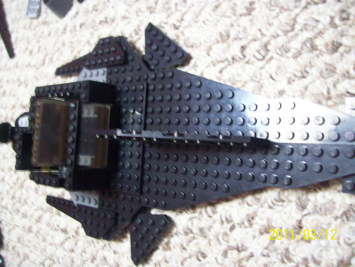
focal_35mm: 36
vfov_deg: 39.7
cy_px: 134
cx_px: 178
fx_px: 369
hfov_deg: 51.4
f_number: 2.7
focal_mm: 6
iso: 186
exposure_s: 1/8
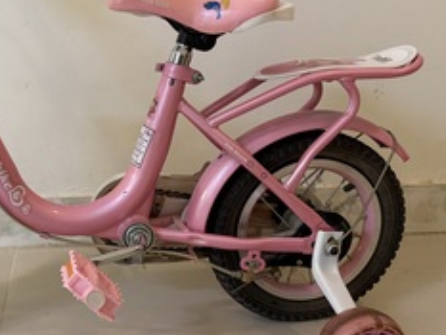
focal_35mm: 47
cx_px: 62
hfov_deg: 38.2
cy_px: 116
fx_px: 606
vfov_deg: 30.7
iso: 320
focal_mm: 6.76
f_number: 1.78
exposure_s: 1/60
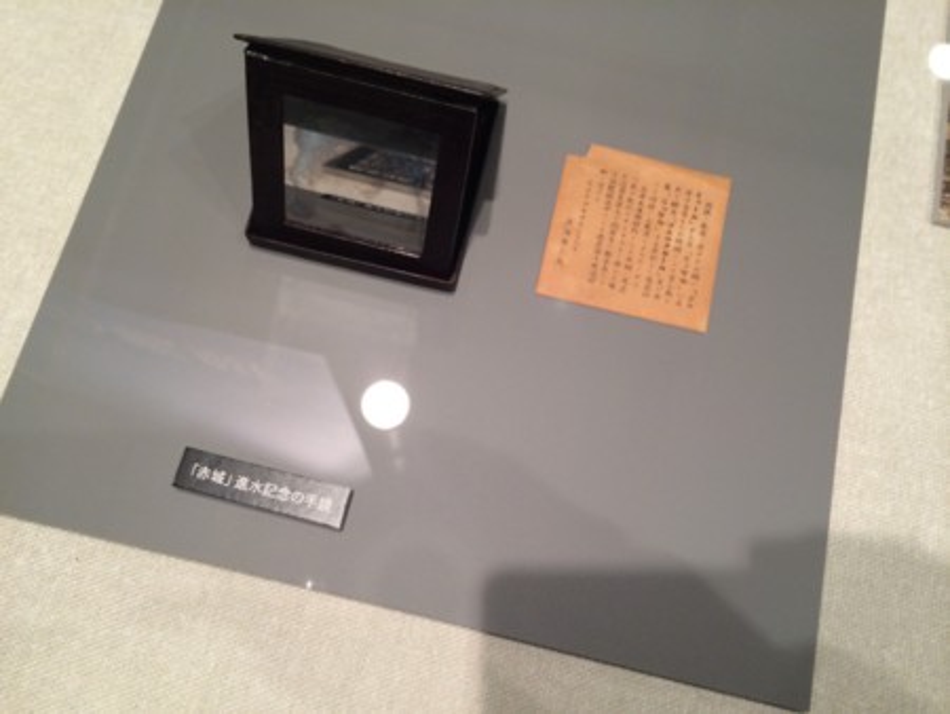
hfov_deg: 59.9
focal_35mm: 30
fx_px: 824
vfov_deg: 46.8
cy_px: 357
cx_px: 475
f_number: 2.2
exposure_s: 1/30
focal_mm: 4.12
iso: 100
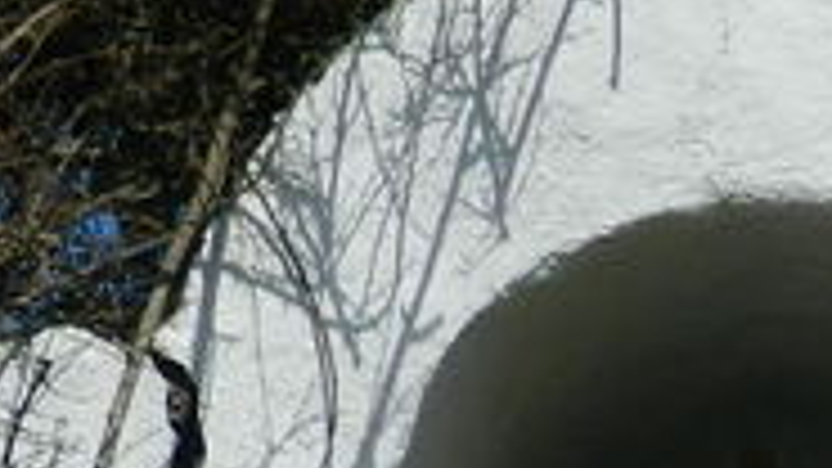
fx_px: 4125
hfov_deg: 10.7
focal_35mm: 187
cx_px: 1538
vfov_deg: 6.3
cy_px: 954
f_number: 9.1
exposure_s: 1/250
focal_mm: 5.6
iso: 80
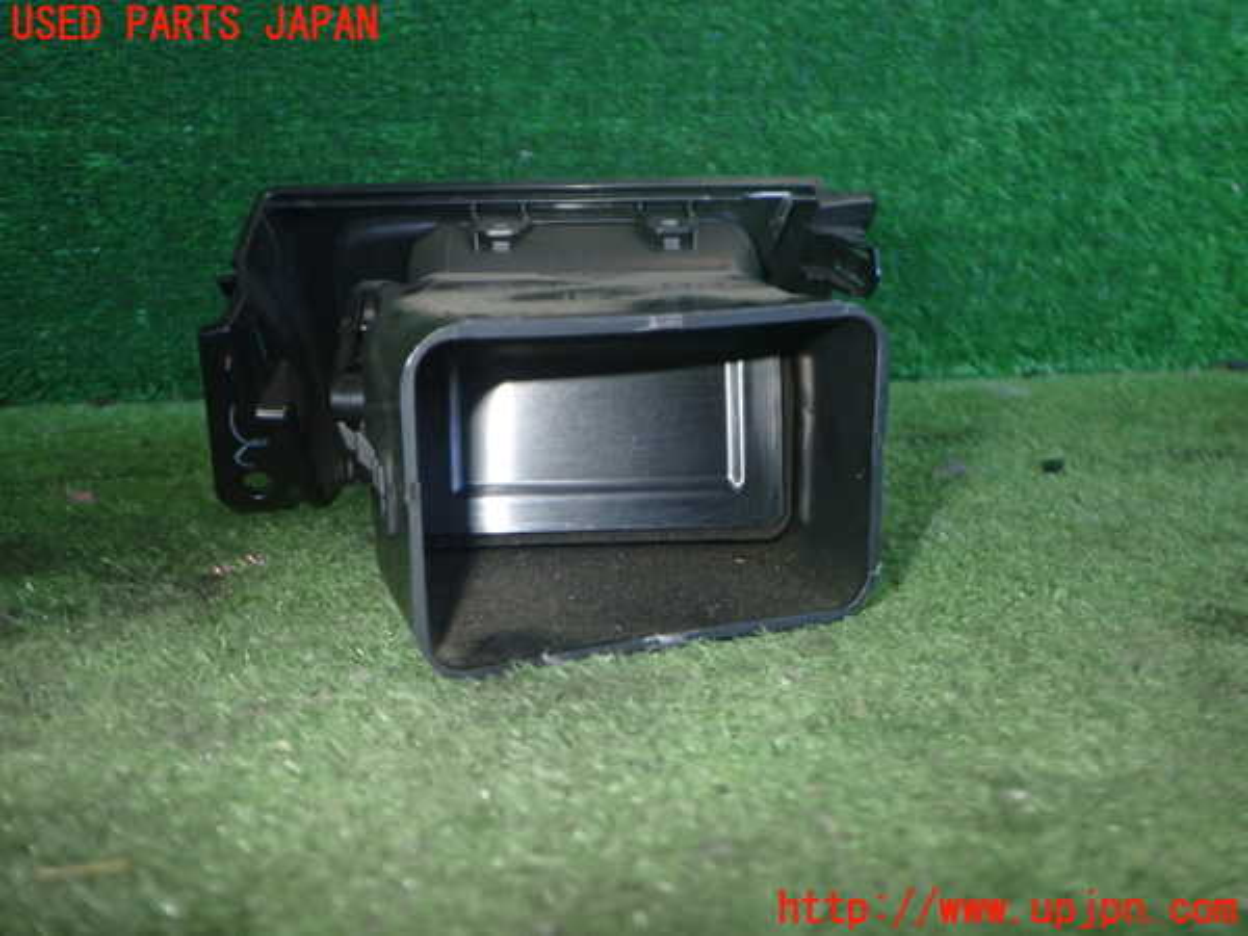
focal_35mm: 30
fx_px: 1082
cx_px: 624
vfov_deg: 46.8
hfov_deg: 60.0
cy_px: 468
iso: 500
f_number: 6.3
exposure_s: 1/30
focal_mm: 5.4
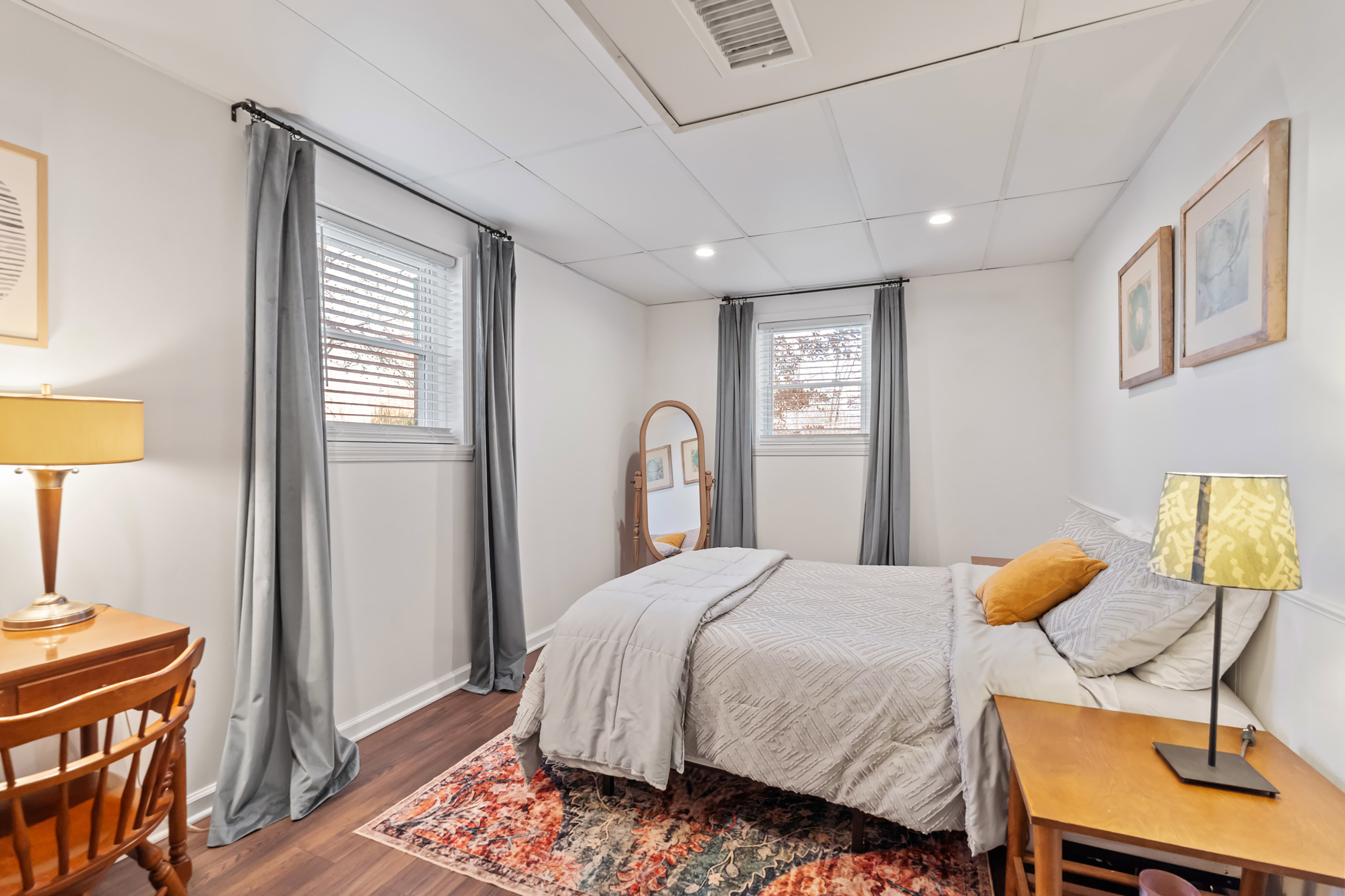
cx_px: 672
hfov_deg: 96.7
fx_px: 598
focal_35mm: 16
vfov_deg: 73.8
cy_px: 448
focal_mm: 16
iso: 1250
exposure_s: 1/20
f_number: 6.3
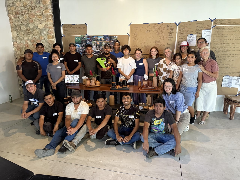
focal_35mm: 24
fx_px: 166
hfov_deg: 71.6
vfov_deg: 56.8
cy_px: 90
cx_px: 120
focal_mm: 6.76
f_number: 1.78
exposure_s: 1/60
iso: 500
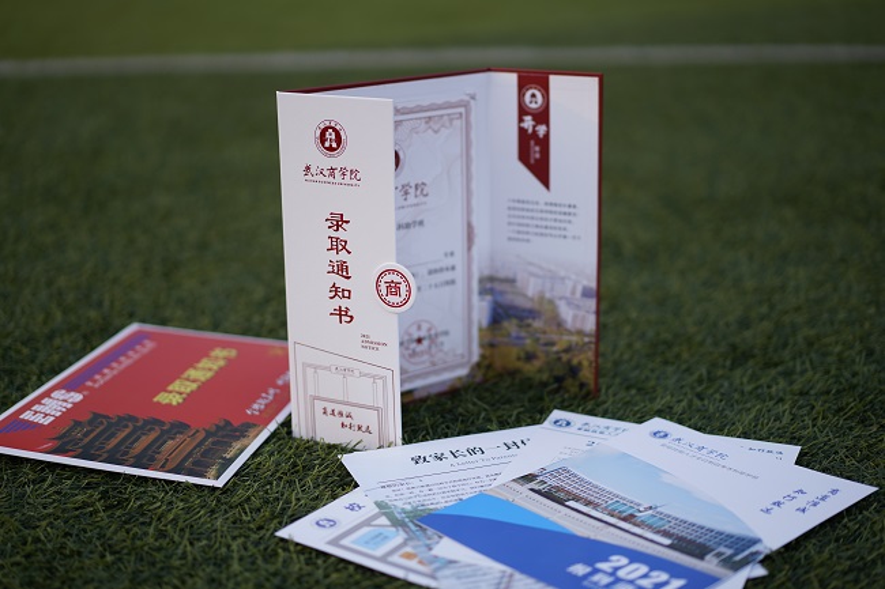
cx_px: 442
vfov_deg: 24.6
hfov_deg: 36.3
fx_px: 1352
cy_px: 294
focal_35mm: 55
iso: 100
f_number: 1.8
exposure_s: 1/1250
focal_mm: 55
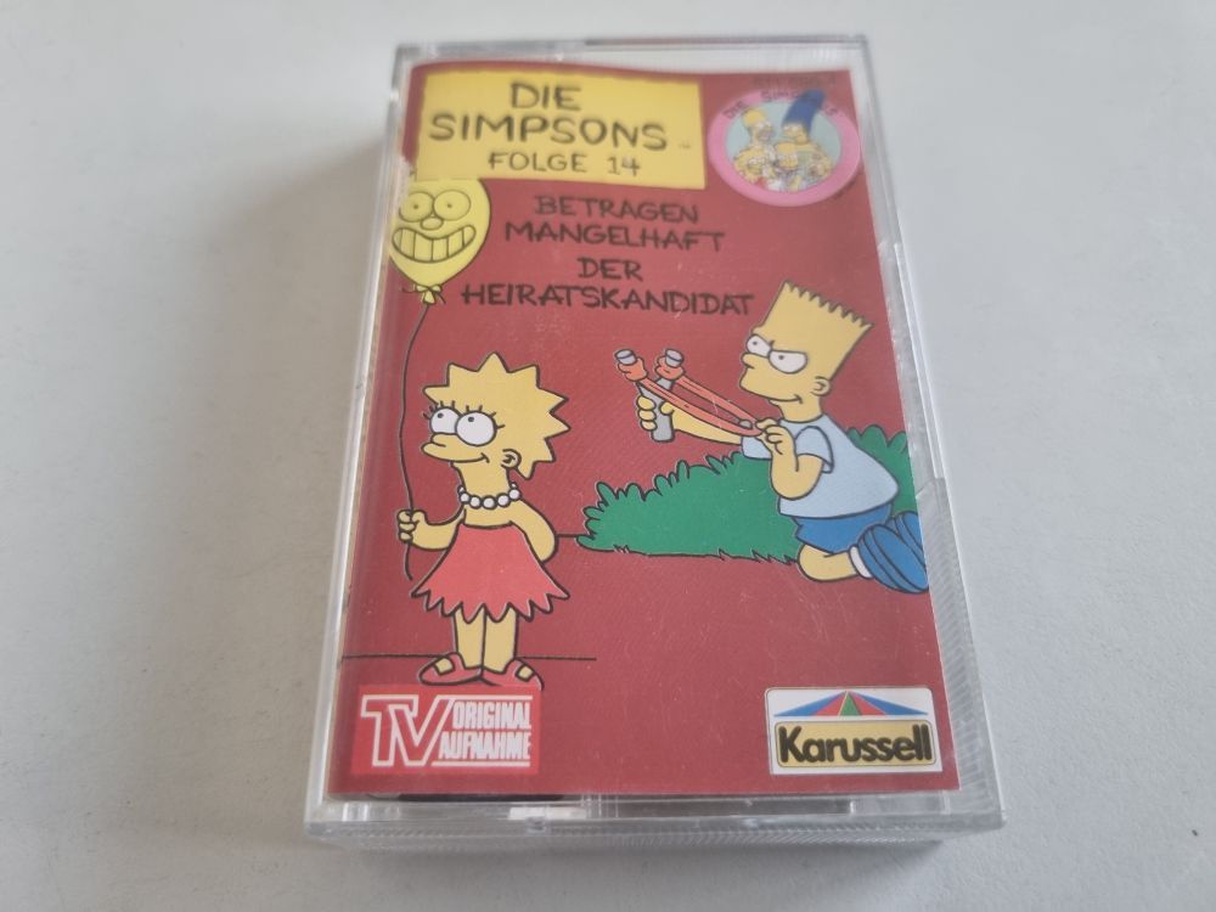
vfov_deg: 53.1
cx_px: 608
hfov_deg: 67.3
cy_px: 456
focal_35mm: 26
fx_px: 913
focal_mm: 5.4
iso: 160
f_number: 1.8
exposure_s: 1/50
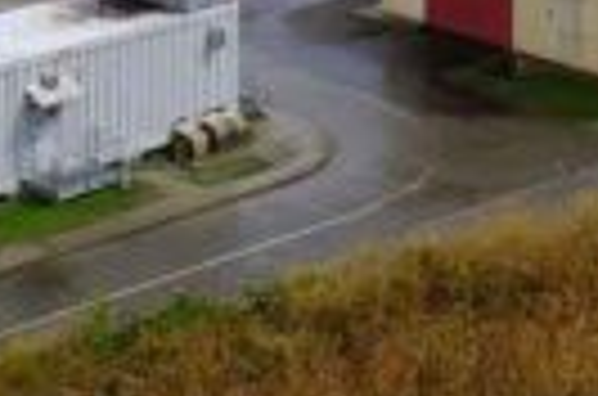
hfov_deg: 15.4
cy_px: -286
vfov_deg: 9.9
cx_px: 499
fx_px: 2187
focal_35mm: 132
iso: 160
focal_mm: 23
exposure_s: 1/500
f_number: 8
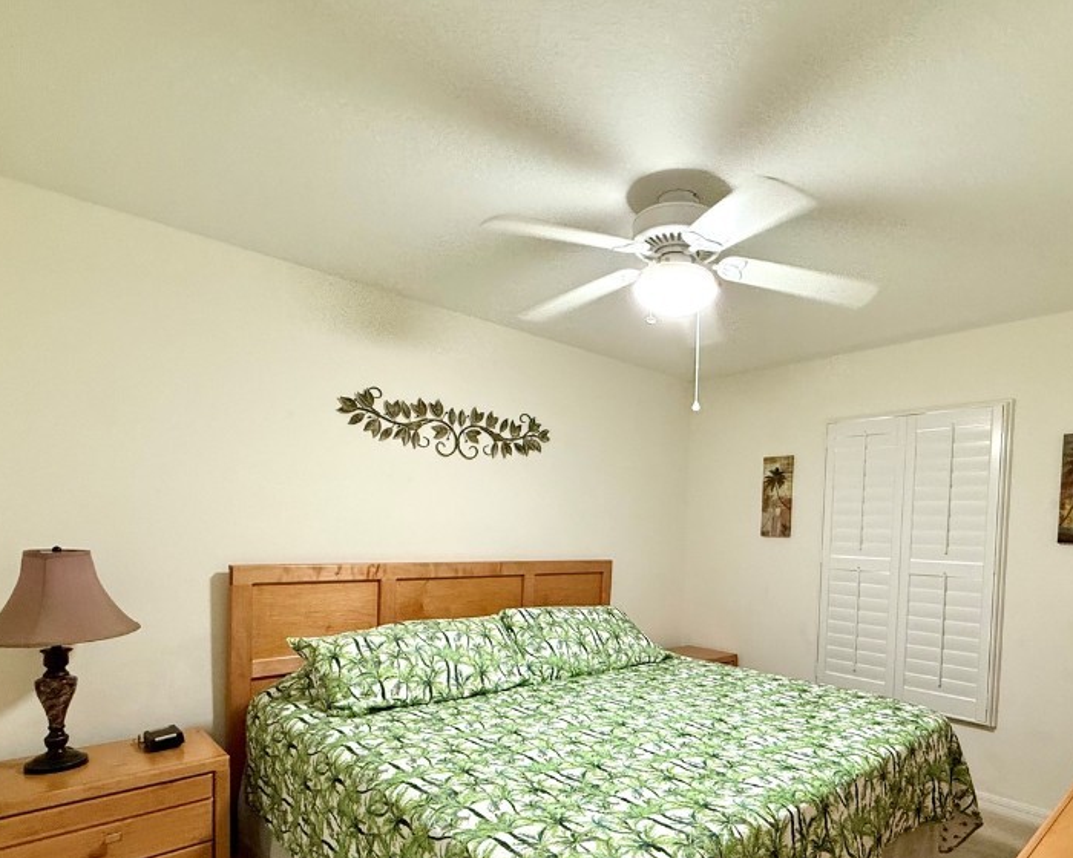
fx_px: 635
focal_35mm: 20
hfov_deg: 79.5
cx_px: 641
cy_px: 562
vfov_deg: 66.5
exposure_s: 1/60
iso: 250
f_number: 2.2
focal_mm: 2.22
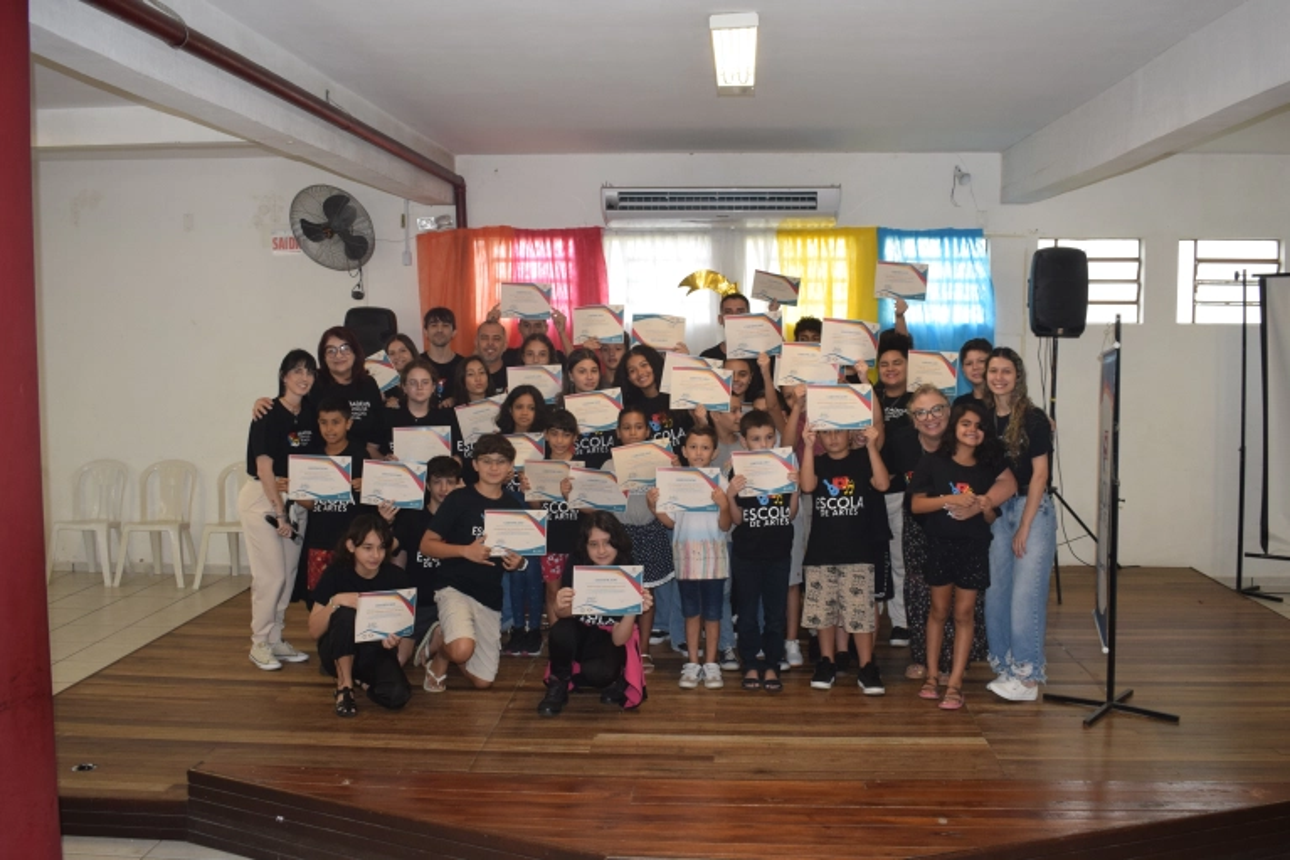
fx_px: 1236
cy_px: 430
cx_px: 645
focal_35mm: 34
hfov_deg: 55.1
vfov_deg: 38.3
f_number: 5
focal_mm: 23
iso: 800
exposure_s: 1/100
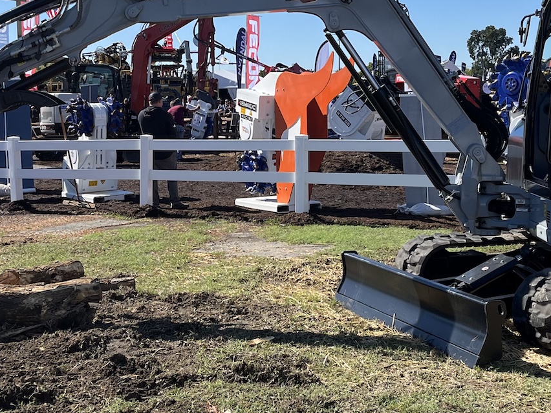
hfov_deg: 31.7
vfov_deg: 24.0
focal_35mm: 61
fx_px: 971
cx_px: 289
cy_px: 184
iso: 50
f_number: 1.6
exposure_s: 1/2755
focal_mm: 5.1
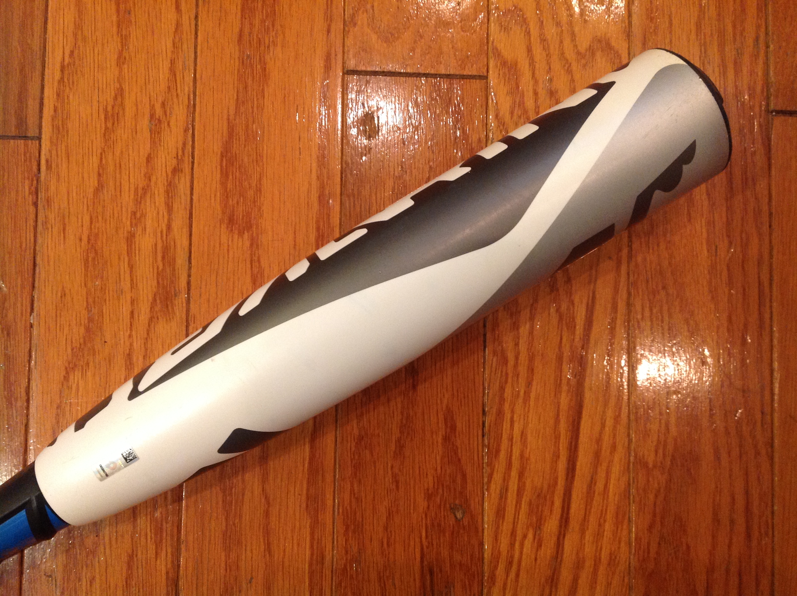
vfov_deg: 40.6
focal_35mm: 35
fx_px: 805
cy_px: 298
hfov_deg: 52.7
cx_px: 398
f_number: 2.4
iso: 200
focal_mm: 4.28
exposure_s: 1/15
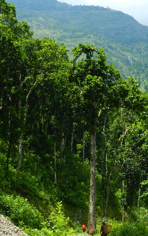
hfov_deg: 20.3
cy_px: 134
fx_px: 412
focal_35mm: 64
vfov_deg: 31.9
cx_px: 83
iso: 160
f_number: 4
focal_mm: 6.9
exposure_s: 1/640
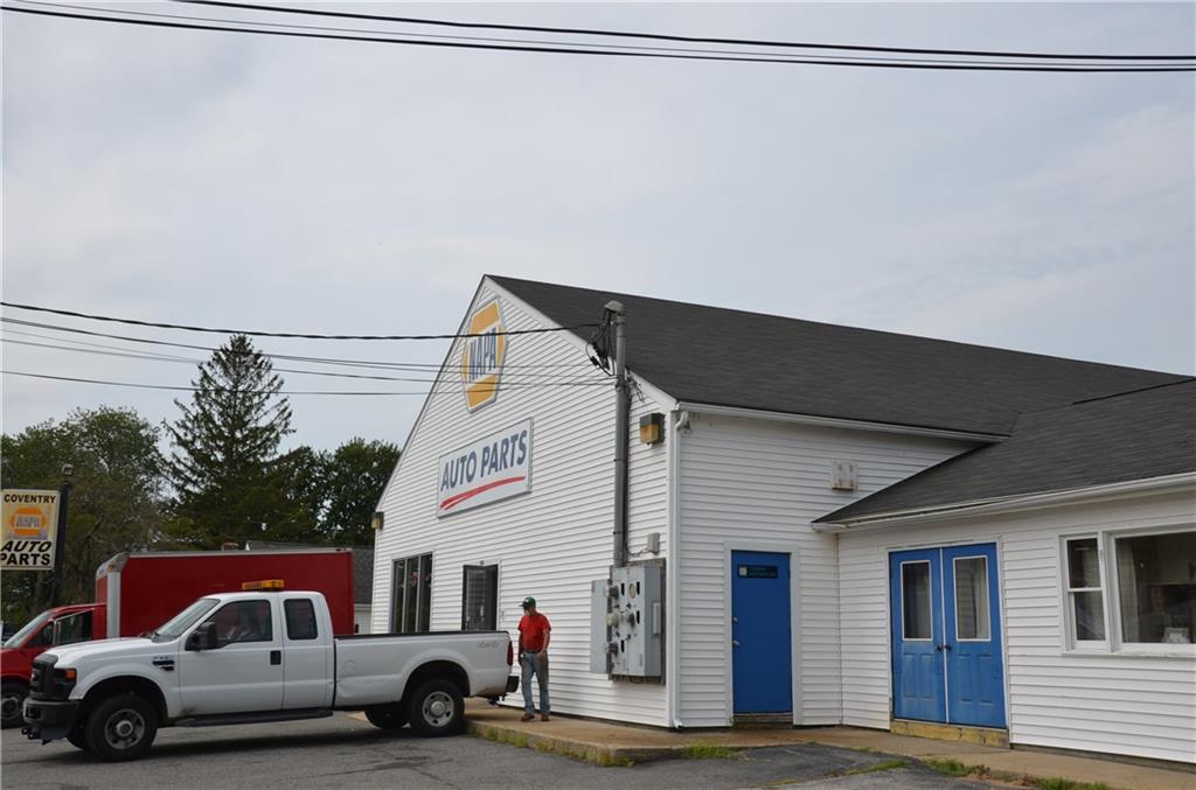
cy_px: 395
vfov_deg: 36.7
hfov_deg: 53.3
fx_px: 1193
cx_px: 598
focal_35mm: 36
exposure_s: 1/320
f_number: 9
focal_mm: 24
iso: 100
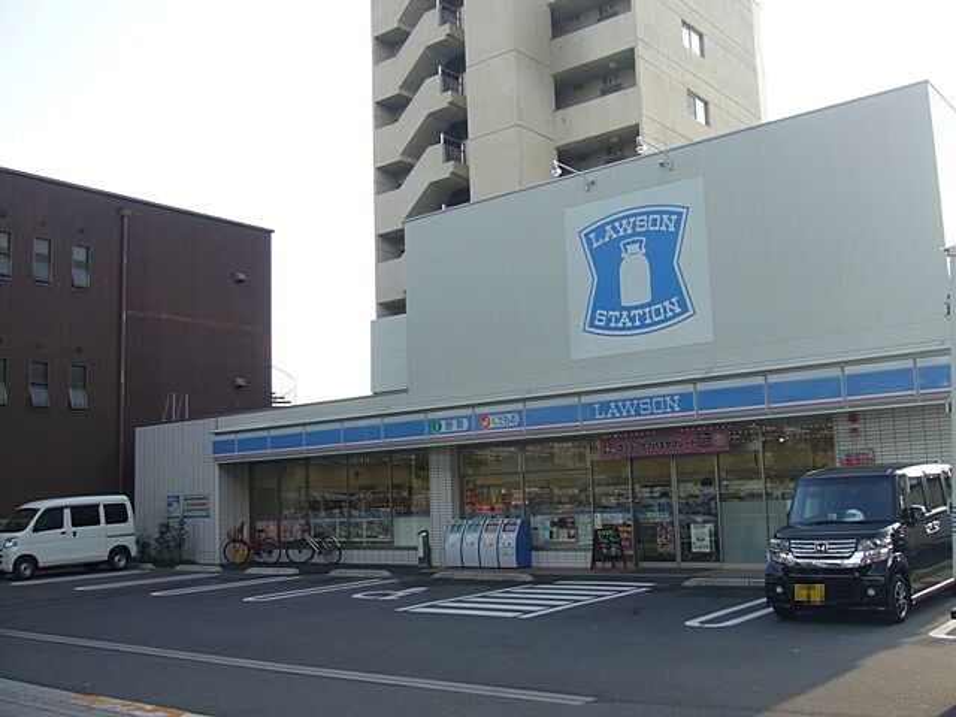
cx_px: 478
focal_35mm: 35
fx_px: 967
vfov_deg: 40.7
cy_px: 358
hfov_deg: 52.6
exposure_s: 1/100
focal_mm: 5.8
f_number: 5.6
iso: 80
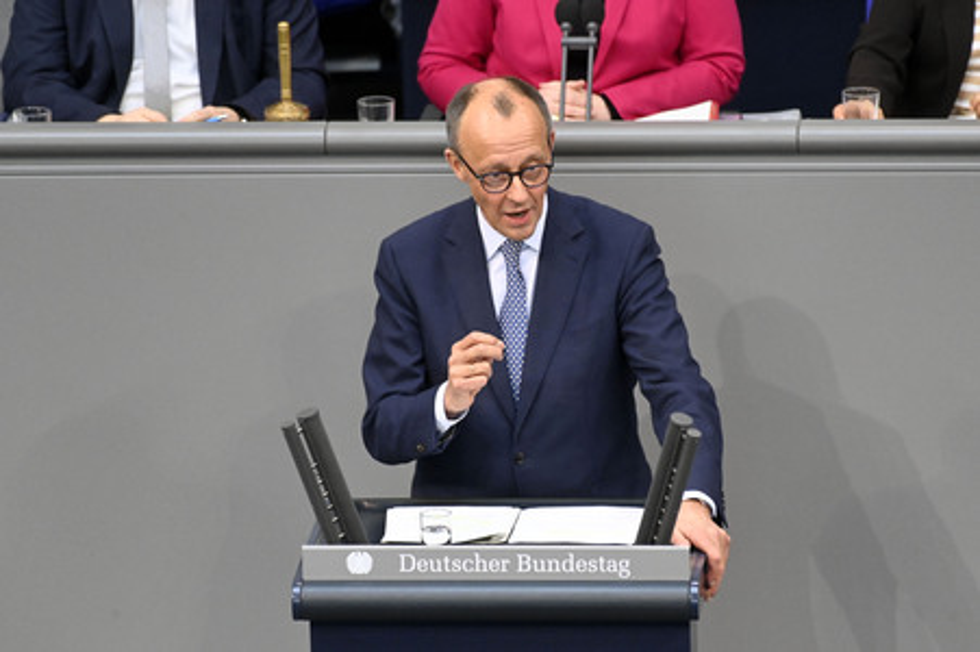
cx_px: 490
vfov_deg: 2.7
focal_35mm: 500
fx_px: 13601
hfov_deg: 4.1
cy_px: 326
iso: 10000
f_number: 5.6
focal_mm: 500
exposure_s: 1/320
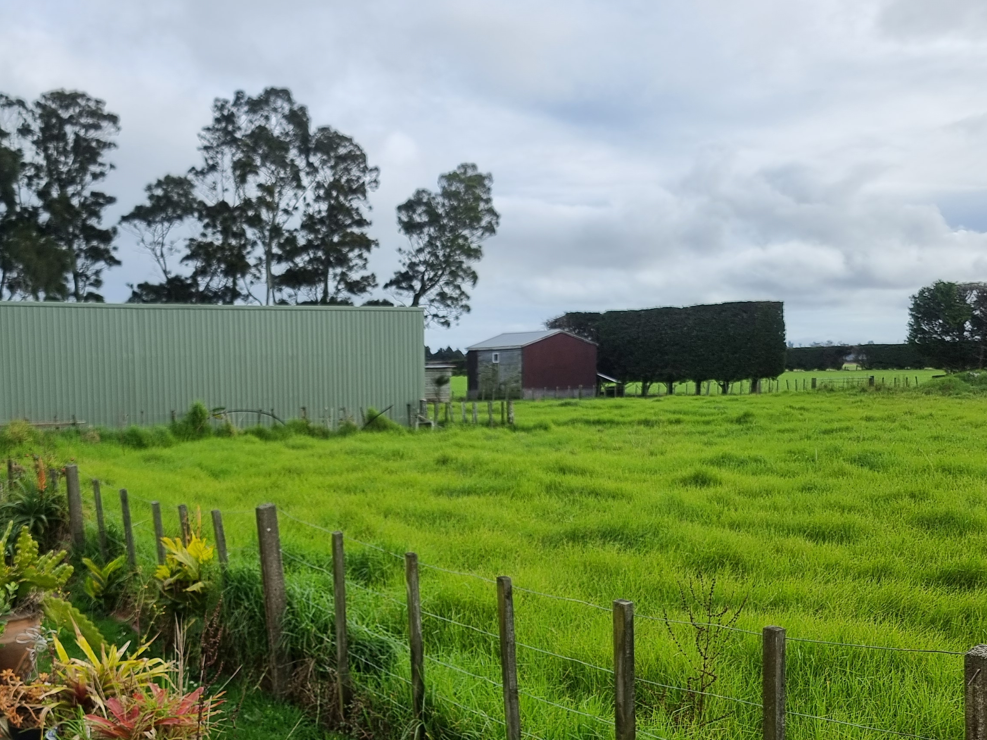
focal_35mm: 42
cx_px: 329
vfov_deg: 34.1
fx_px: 1197
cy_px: 482
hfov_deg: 44.2
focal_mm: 6.7
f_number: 1.8
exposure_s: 1/974
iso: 50
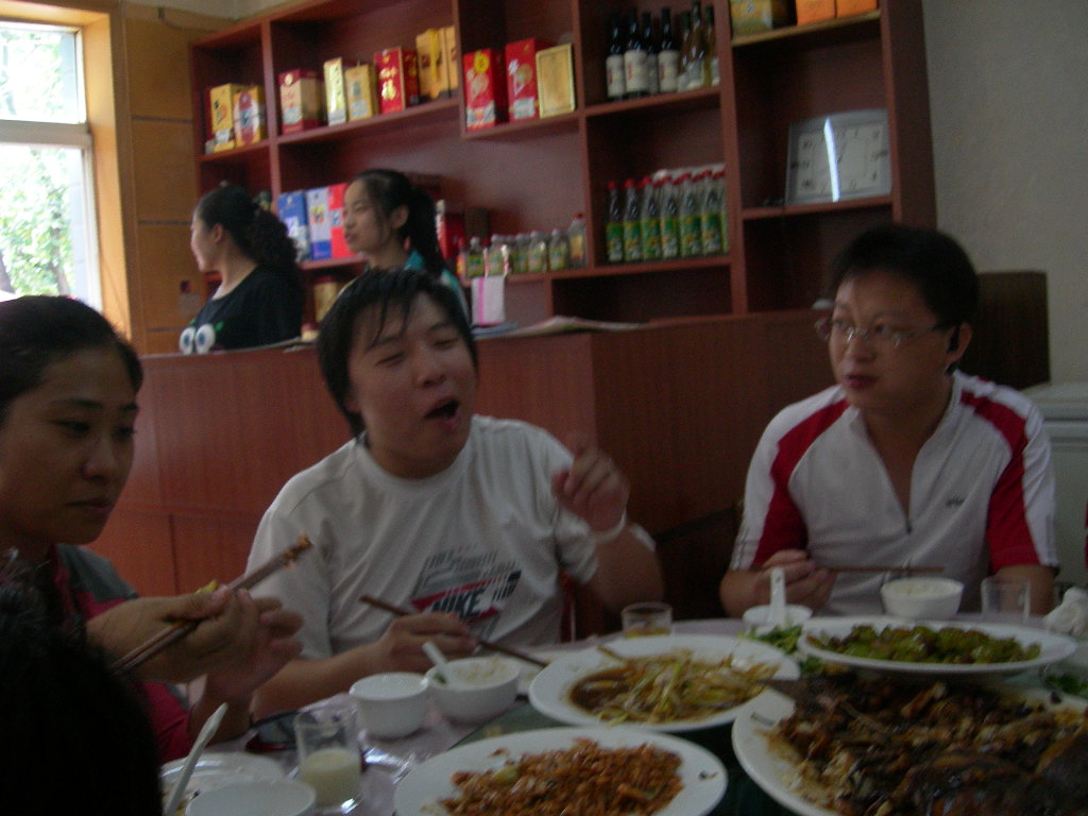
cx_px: 544
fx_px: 1194
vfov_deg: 37.7
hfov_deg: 49.0
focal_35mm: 38
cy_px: 408
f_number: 2.8
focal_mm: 7.8
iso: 200
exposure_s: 1/60
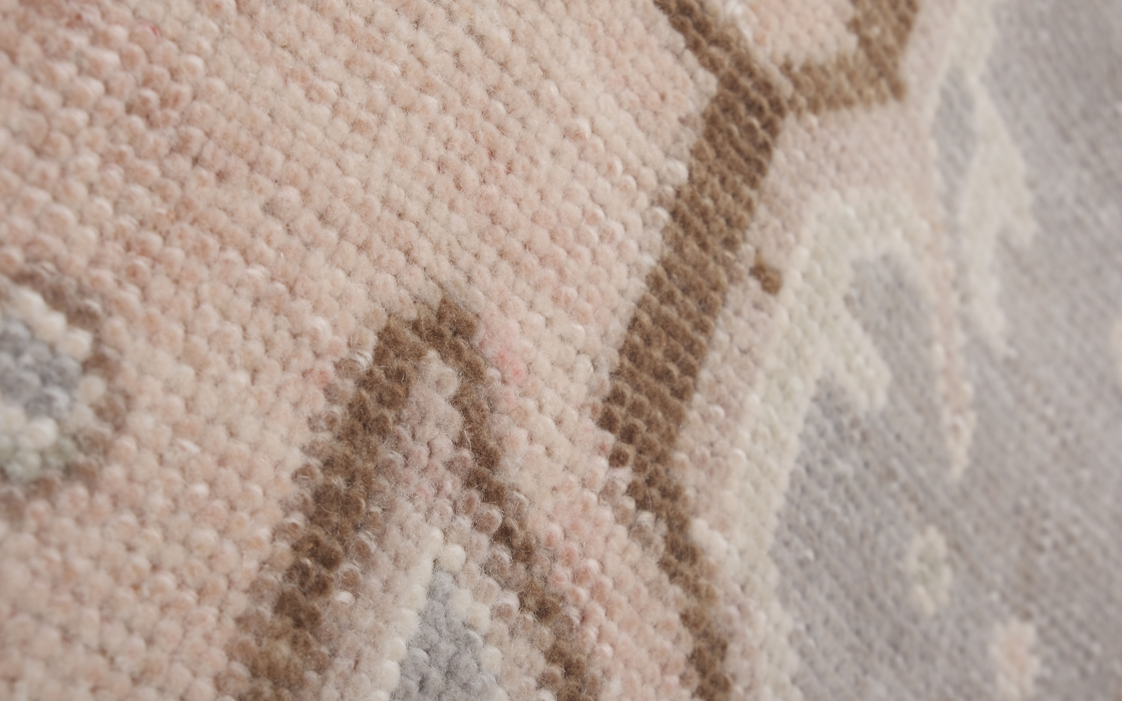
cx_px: 562
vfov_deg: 15.4
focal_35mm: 85
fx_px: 2599
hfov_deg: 24.4
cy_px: 337
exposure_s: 1/160
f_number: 11
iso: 160
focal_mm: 55
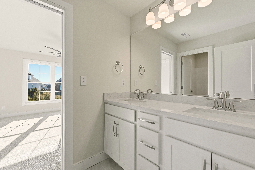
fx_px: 106
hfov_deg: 100.4
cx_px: 128
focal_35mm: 15
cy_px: 85
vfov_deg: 77.3
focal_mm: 10
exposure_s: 1/1600
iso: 400
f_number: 9
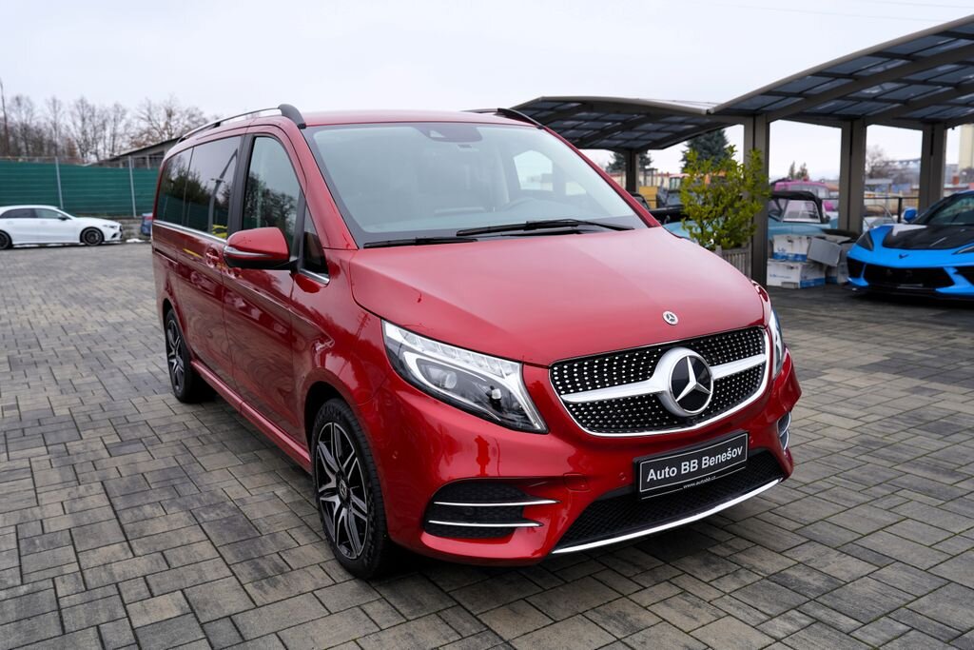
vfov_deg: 43.6
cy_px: 325
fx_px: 812
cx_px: 487
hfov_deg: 61.9
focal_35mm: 30
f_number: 4.5
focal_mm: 30
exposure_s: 1/100
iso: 100
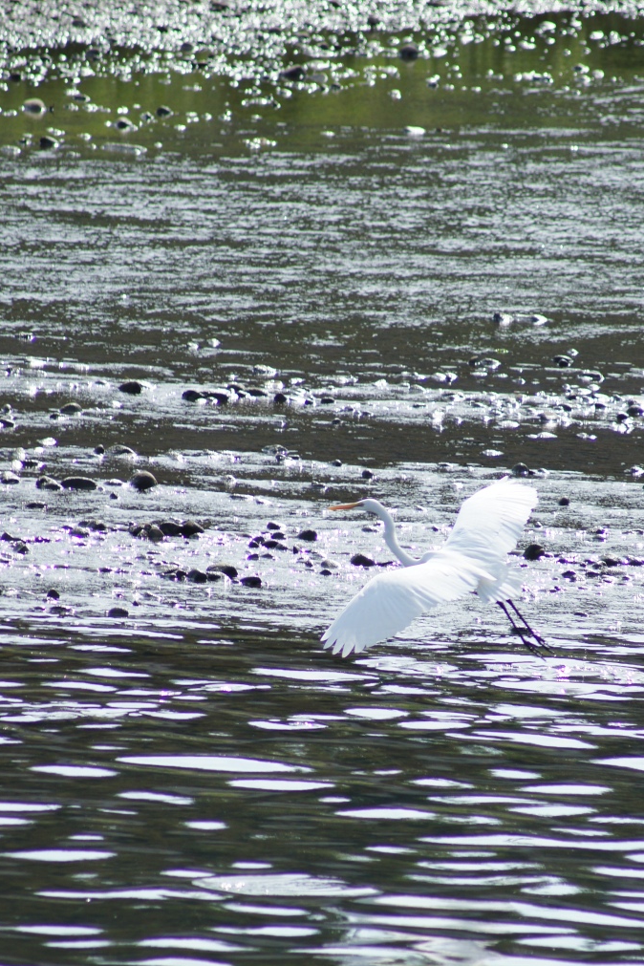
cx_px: 321
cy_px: 479
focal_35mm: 456
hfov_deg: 3.0
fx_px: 12235
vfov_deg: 4.5
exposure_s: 1/500
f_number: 5.6
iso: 125
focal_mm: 300
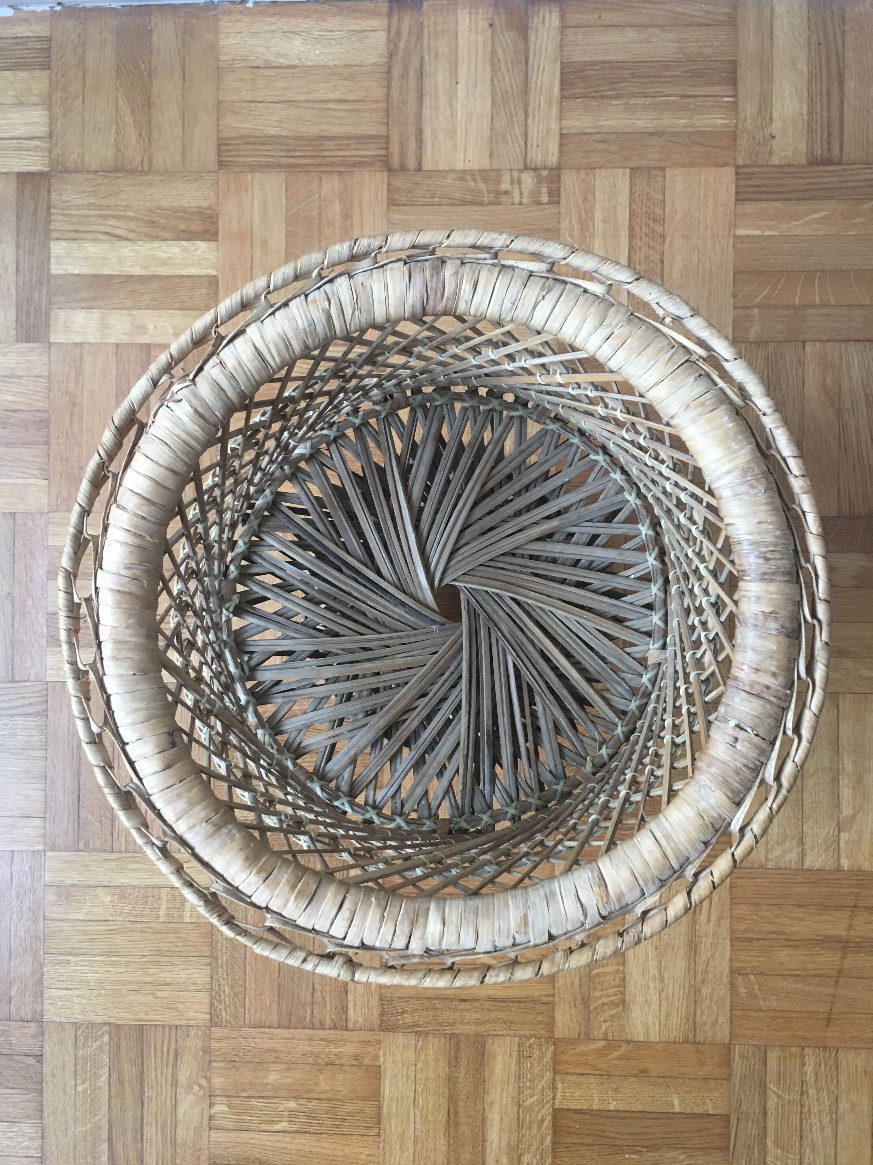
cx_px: 436
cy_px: 582
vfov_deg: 61.7
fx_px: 975
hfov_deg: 48.2
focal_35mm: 29
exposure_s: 1/17
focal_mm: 4.15
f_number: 2.2
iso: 64
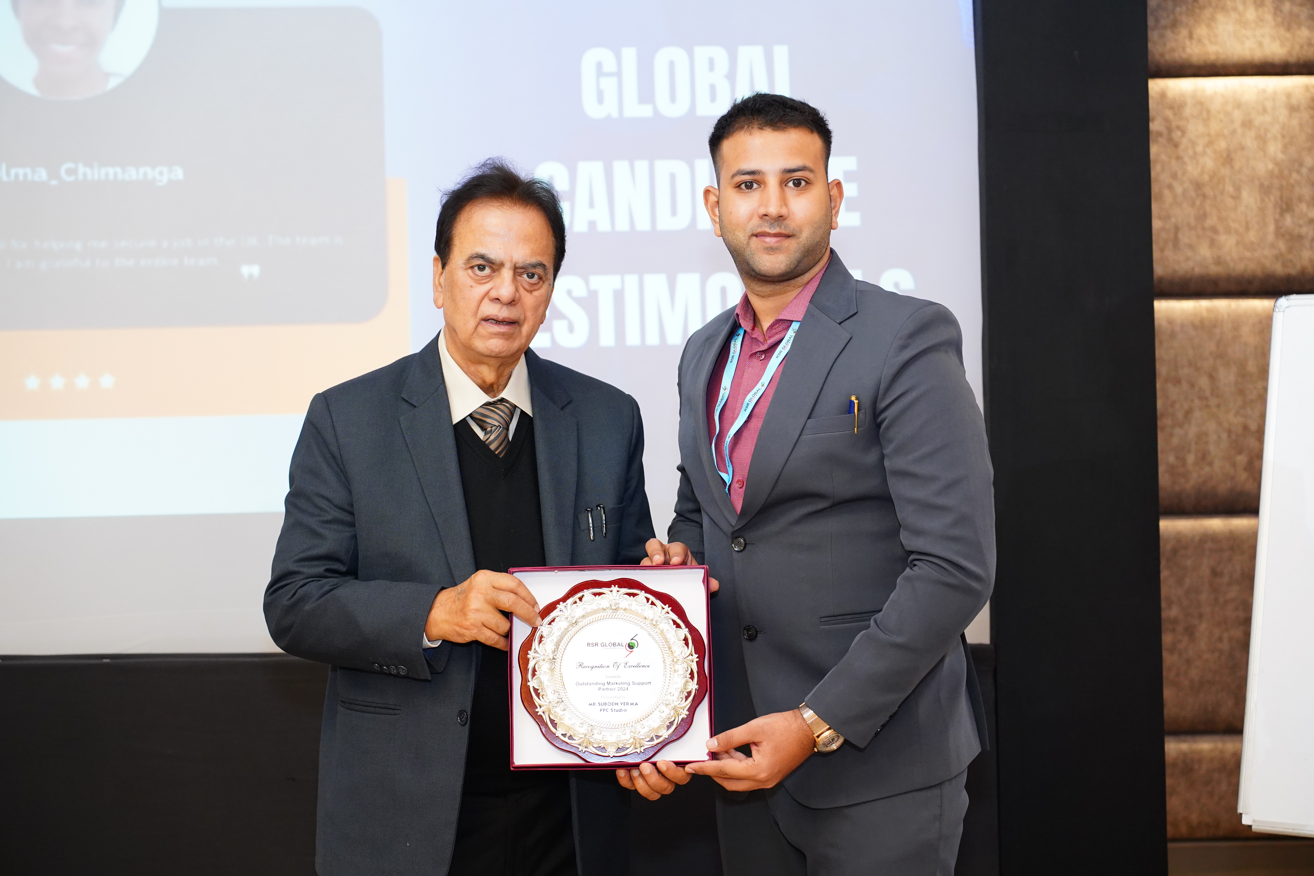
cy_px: 438
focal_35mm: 61
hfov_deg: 32.9
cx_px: 657
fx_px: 2226
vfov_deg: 22.3
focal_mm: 61
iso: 3200
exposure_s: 1/200
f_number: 4
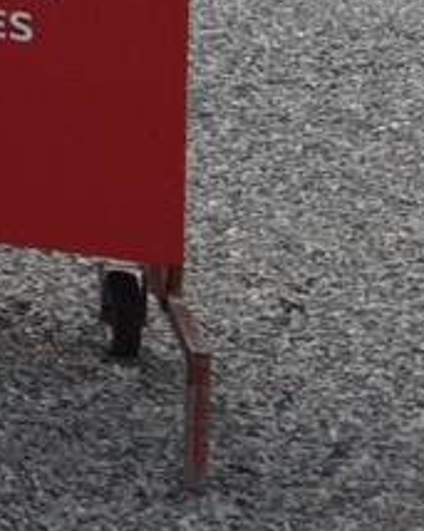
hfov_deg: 6.6
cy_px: -660
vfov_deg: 9.5
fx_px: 2888
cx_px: -1284
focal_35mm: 184
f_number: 1.9
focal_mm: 2.9
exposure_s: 1/1876
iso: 40
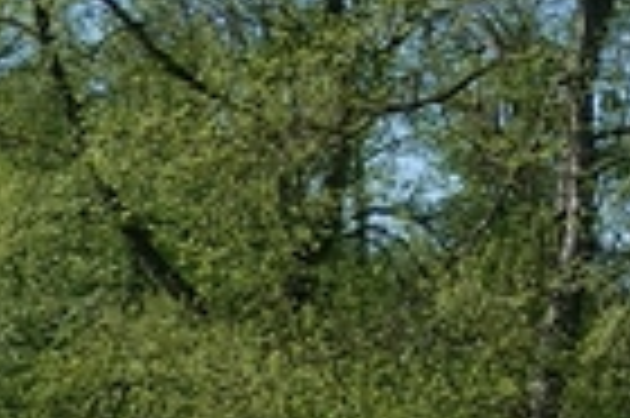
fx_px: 3006
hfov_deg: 9.7
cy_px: -43
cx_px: 1764
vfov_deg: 7.9
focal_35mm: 172
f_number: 7.1
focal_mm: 9
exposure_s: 1/250
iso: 125
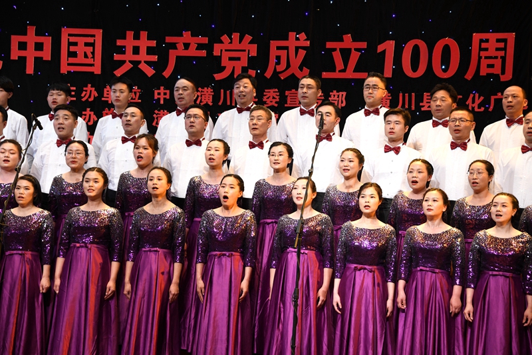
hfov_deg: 16.8
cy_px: 178
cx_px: 266
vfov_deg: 11.2
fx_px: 1802
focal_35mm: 122
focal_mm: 122
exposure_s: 1/125
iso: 1600
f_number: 6.3
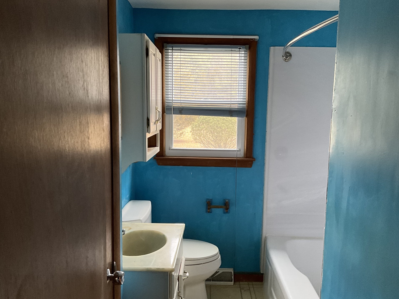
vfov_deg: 45.4
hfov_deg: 58.3
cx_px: 207
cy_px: 156
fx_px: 357
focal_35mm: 31
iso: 250
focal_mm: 3
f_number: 1.8
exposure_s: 1/60
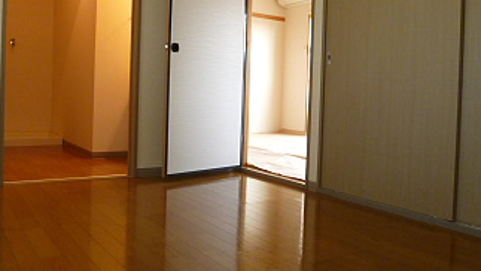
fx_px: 434
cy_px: 105
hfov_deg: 58.0
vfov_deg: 34.5
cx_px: 226
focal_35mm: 34
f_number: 2.5
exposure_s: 1/60
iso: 400
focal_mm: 4.3
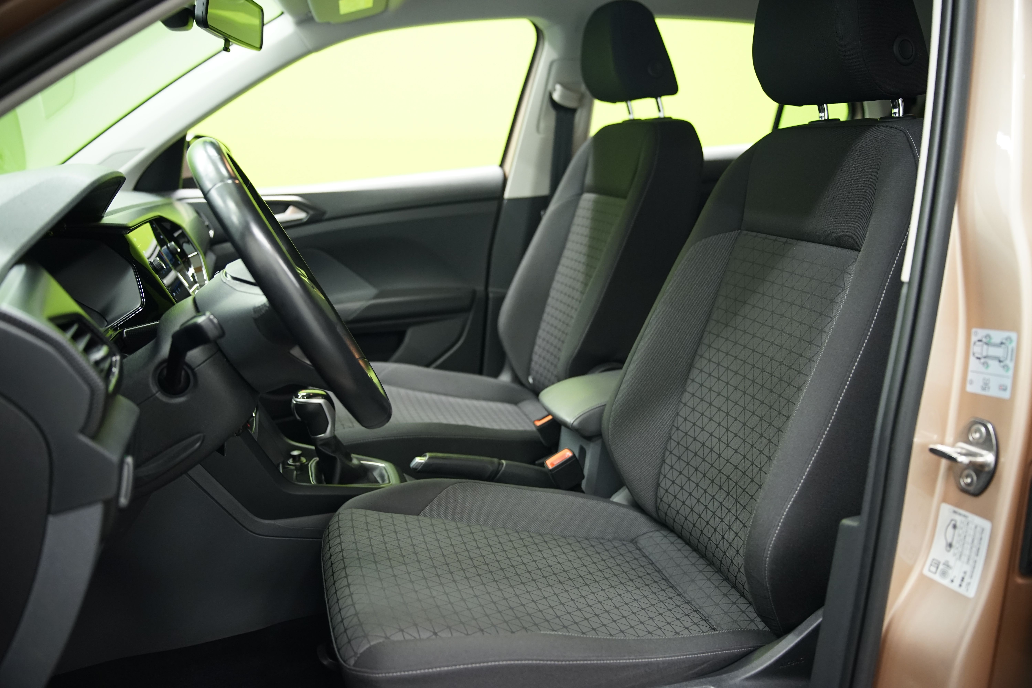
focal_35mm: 29
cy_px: 344
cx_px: 516
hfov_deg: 63.7
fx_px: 831
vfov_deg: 45.0
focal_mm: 29
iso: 1250
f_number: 2.8
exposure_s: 1/30
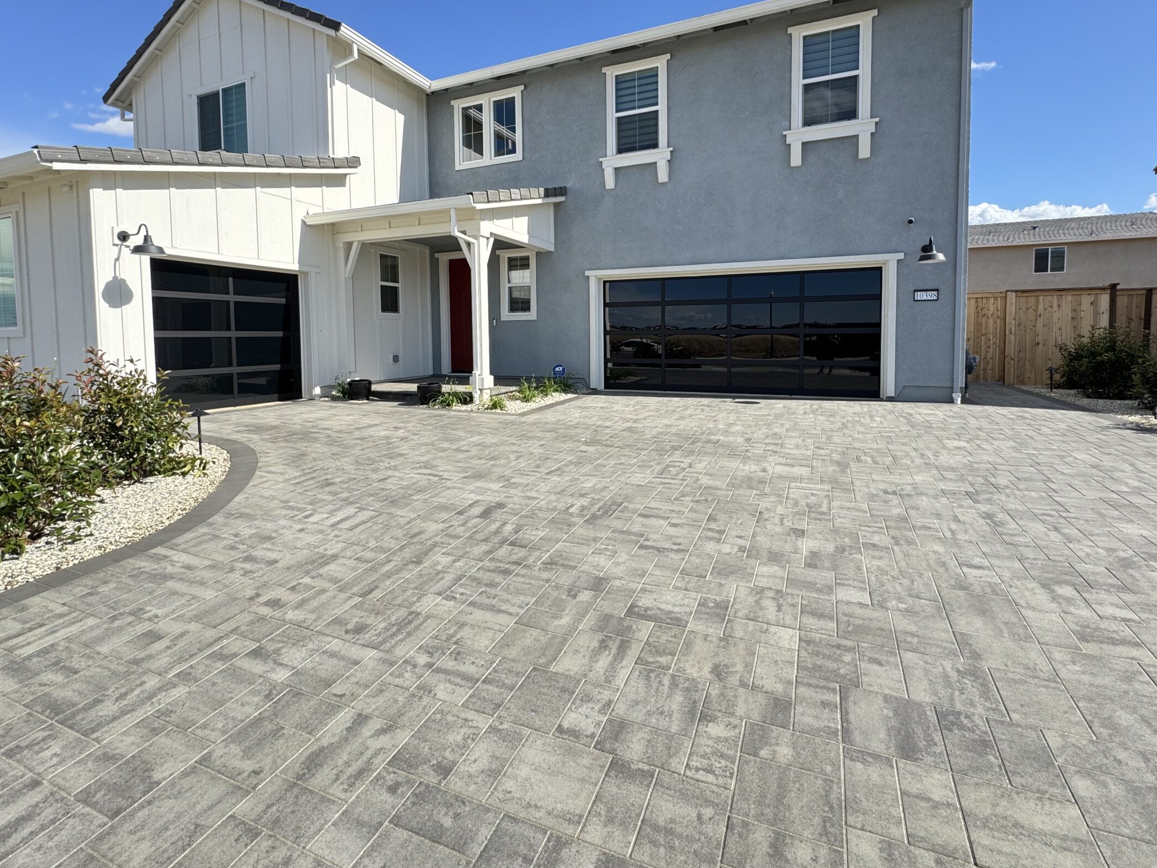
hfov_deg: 91.0
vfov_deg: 74.2
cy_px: 366
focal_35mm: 17
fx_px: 568
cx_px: 582
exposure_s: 1/779
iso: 50
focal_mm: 2.22
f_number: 2.2
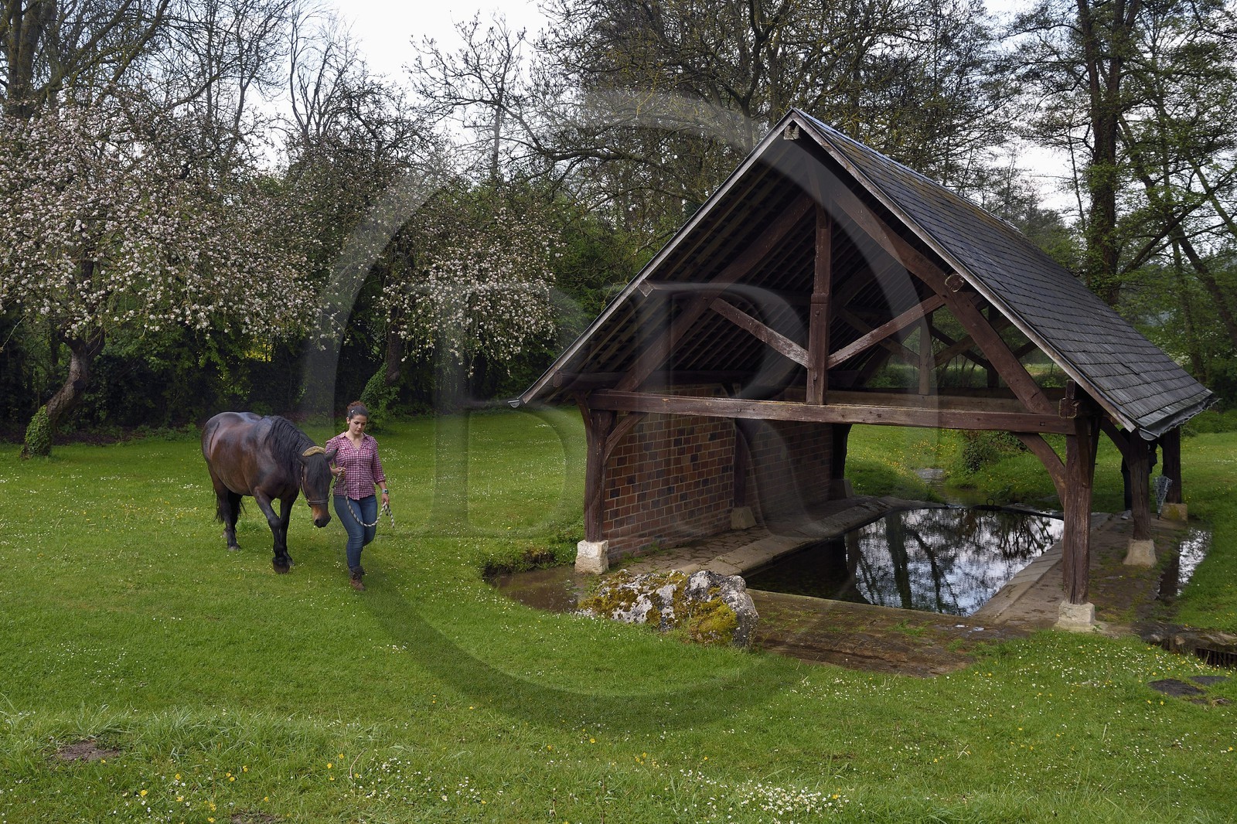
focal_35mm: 31
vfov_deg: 42.3
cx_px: 618
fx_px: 1065
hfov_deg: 60.3
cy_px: 412
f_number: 7.1
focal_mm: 31
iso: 400
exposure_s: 1/250
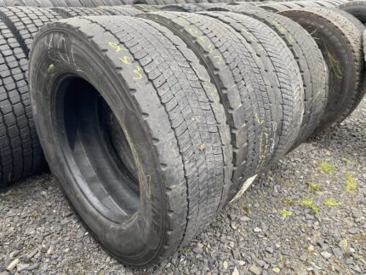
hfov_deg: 67.3
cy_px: 138
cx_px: 183
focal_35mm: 26
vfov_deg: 53.1
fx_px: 275
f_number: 1.8
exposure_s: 1/122
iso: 50
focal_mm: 4.25
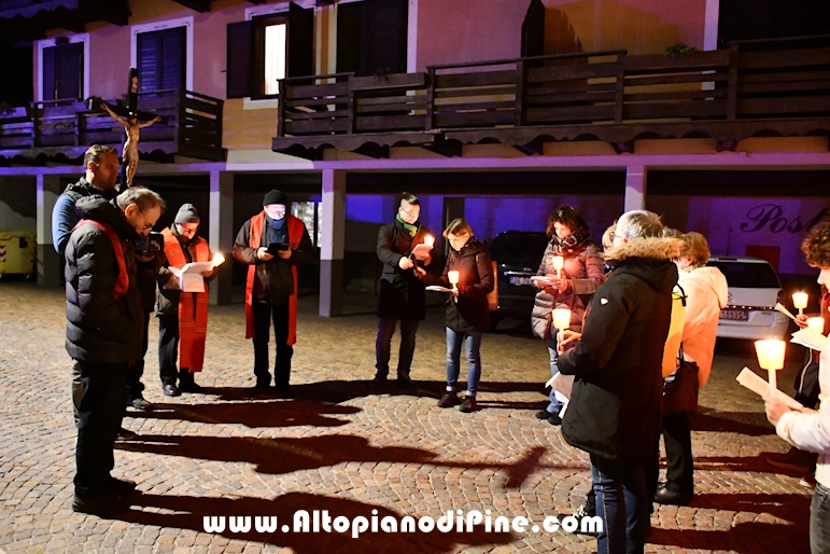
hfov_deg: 65.5
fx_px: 646
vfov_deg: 46.4
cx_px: 403
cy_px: 271
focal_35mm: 28
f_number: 3.5
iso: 12800
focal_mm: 18
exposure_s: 1/20
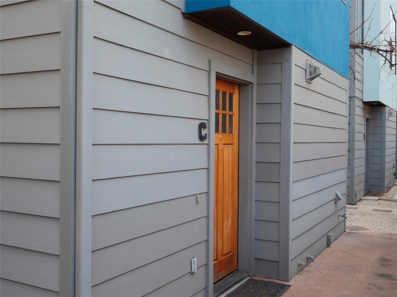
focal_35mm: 38
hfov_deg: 49.0
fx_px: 436
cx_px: 198
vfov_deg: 37.7
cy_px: 148
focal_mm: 19
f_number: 9
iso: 200
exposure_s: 1/100
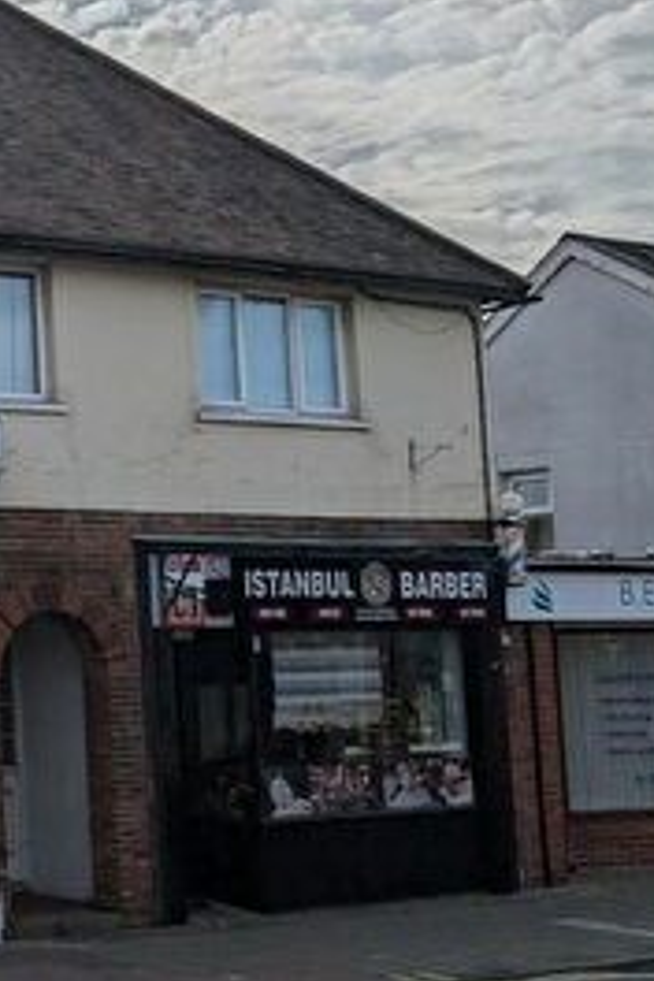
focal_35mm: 66
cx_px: -377
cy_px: 477
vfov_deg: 30.5
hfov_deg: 18.0
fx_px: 1798
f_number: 1.68
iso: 16
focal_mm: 6.9
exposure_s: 1/5464
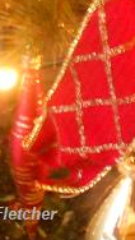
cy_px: 4
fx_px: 495
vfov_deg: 25.9
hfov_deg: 14.3
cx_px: 211
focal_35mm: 78
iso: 800
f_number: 3.2
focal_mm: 4.6
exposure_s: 1/6
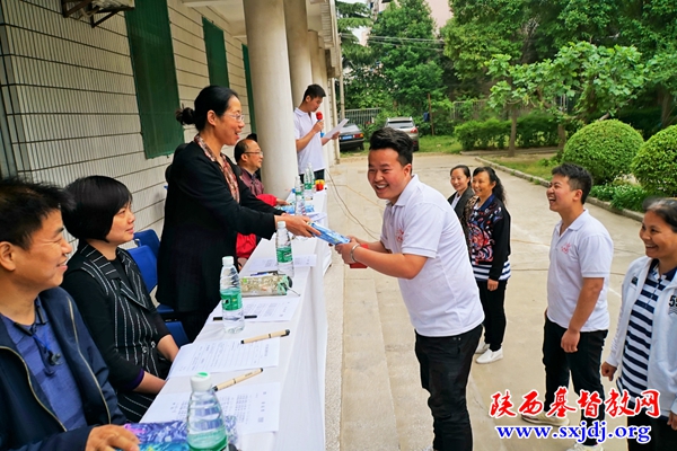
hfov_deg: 67.4
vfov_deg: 47.9
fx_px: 508
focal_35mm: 27
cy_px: 226
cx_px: 338
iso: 100
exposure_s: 1/60
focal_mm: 18
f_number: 4
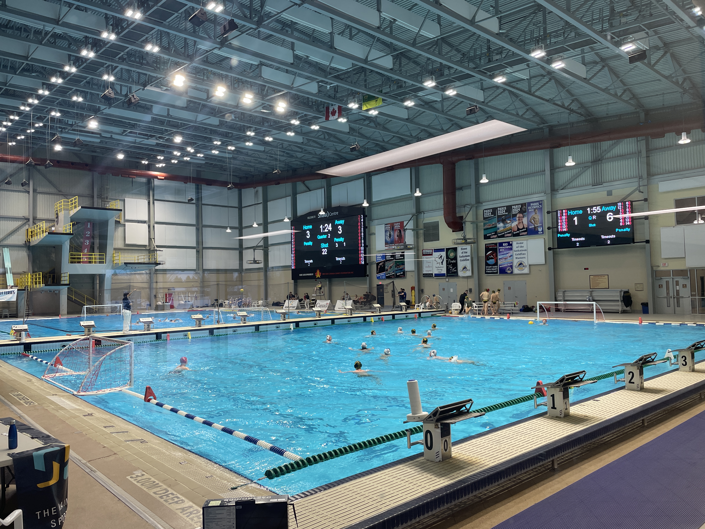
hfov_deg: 67.3
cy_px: 264
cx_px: 352
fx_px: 530
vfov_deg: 53.1
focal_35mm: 26
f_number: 1.6
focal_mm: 4.2
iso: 80
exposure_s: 1/120
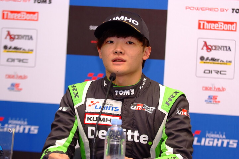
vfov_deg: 10.6
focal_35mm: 129
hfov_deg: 15.9
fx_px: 856
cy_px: 80
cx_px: 120
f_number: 2.8
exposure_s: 1/250
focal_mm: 86
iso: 400
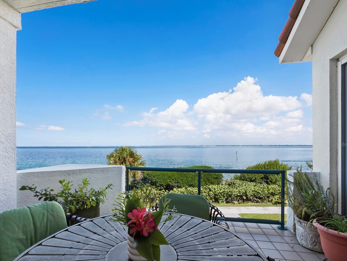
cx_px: 154
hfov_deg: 90.6
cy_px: 144
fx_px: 170
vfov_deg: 74.5
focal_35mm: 17
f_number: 10
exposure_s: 1/100
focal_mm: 7
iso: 400
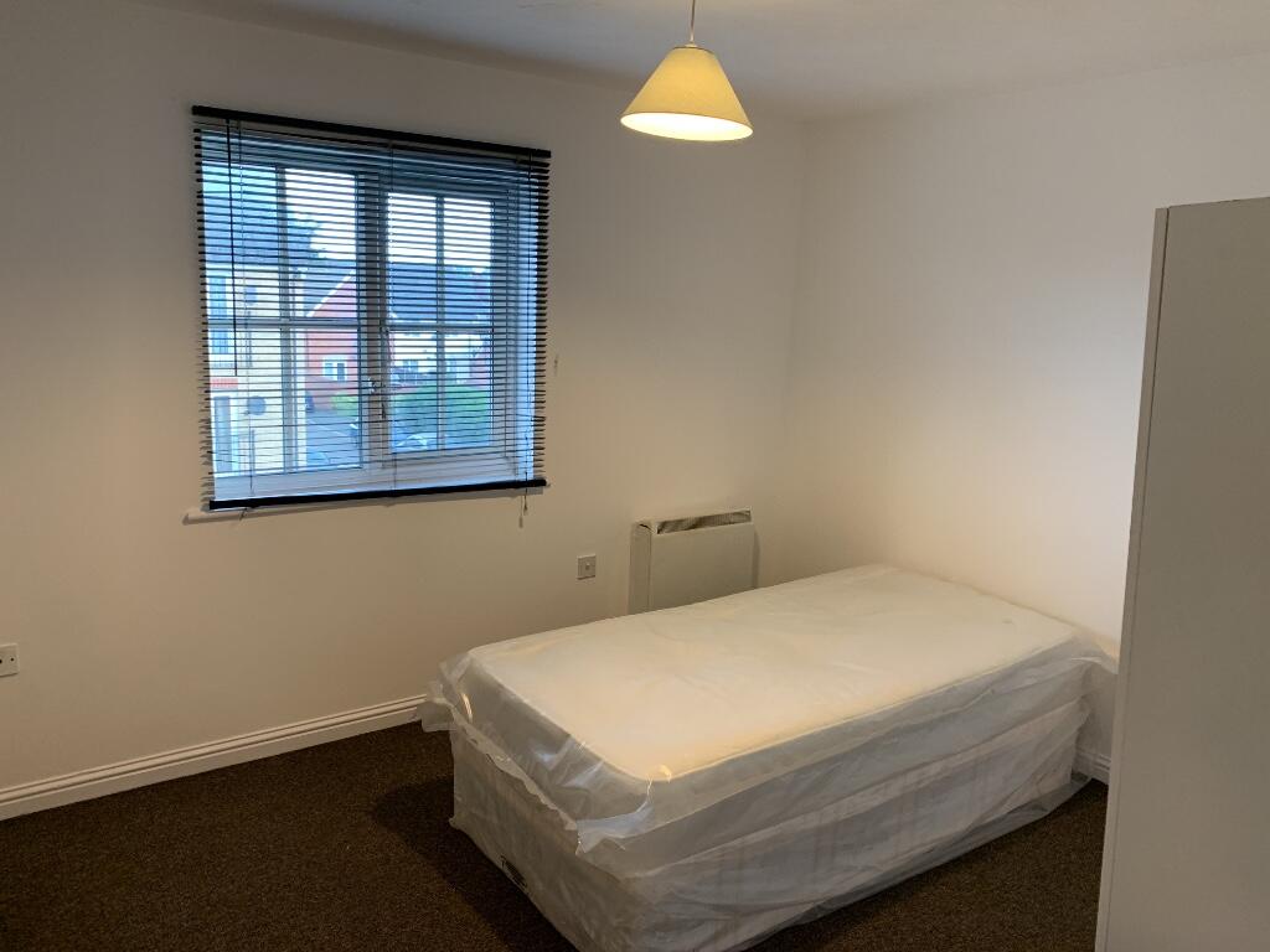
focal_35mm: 26
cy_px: 476
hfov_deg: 67.3
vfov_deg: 53.1
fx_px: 954
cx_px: 635
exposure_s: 1/60
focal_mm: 4.25
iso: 100
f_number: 1.8
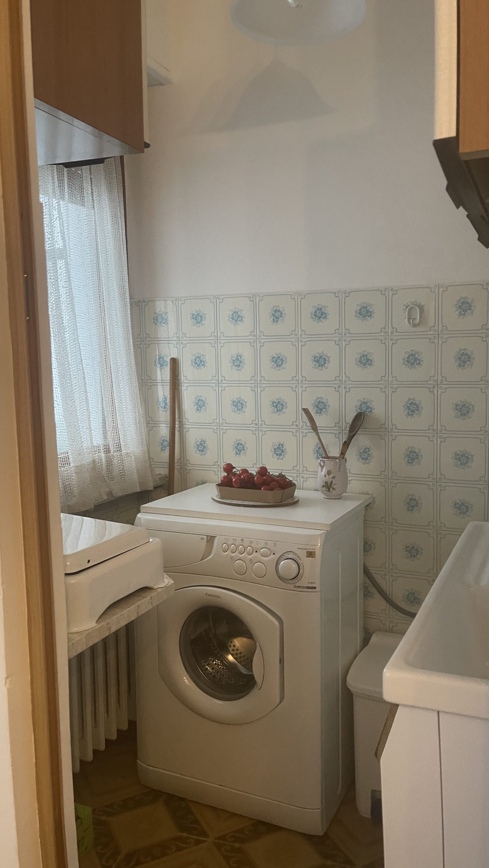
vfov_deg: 67.9
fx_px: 645
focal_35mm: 28
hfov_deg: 41.4
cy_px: 426
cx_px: 276
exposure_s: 1/50
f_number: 1.6
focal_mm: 5.1
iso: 400
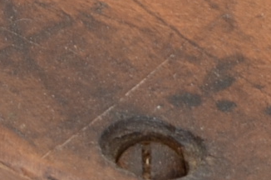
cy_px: 17
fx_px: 8946
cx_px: 367
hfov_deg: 1.7
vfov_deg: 1.1
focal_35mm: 1191
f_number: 9
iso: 250
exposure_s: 1/100
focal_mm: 105
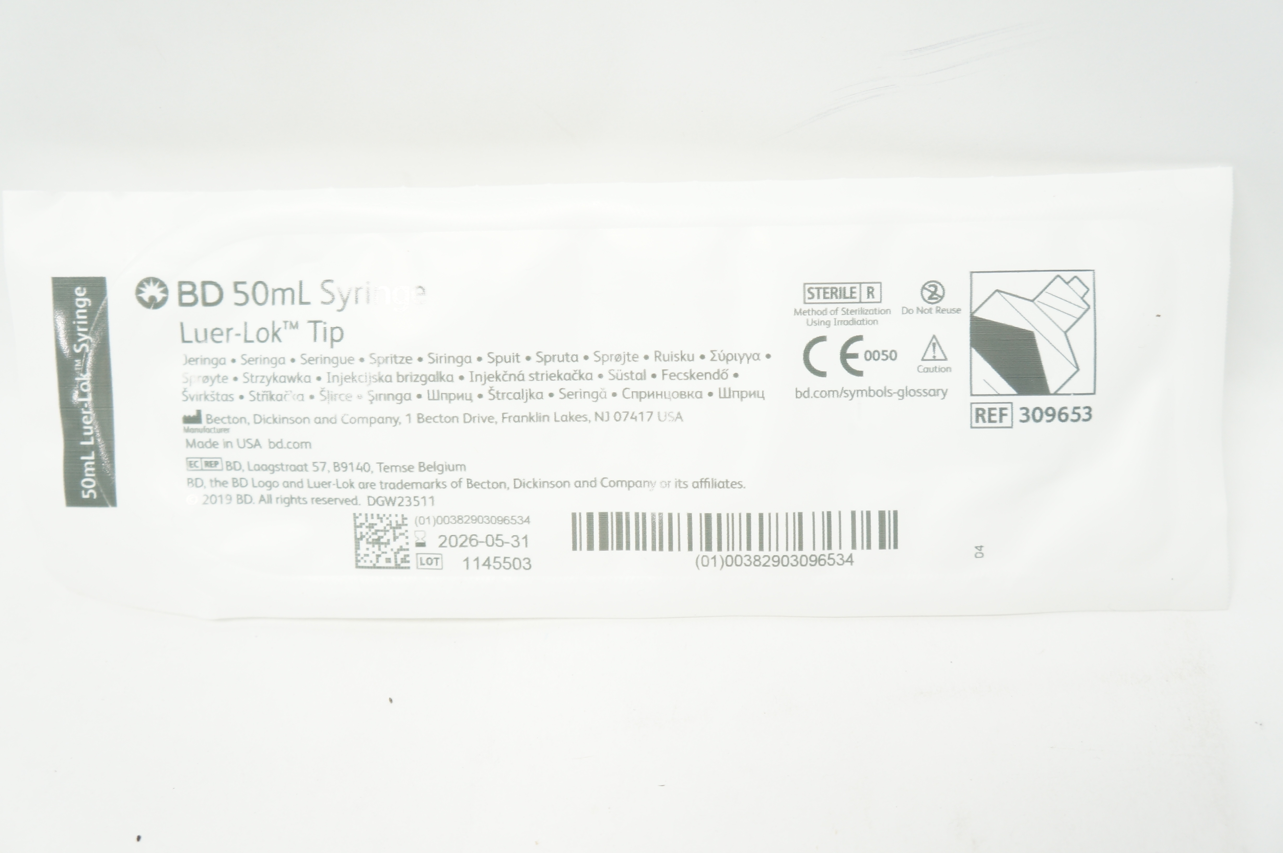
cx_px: 642
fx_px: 1495
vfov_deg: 31.8
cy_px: 426
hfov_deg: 46.4
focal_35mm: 42
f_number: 4.5
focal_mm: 28
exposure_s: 1/80
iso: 400
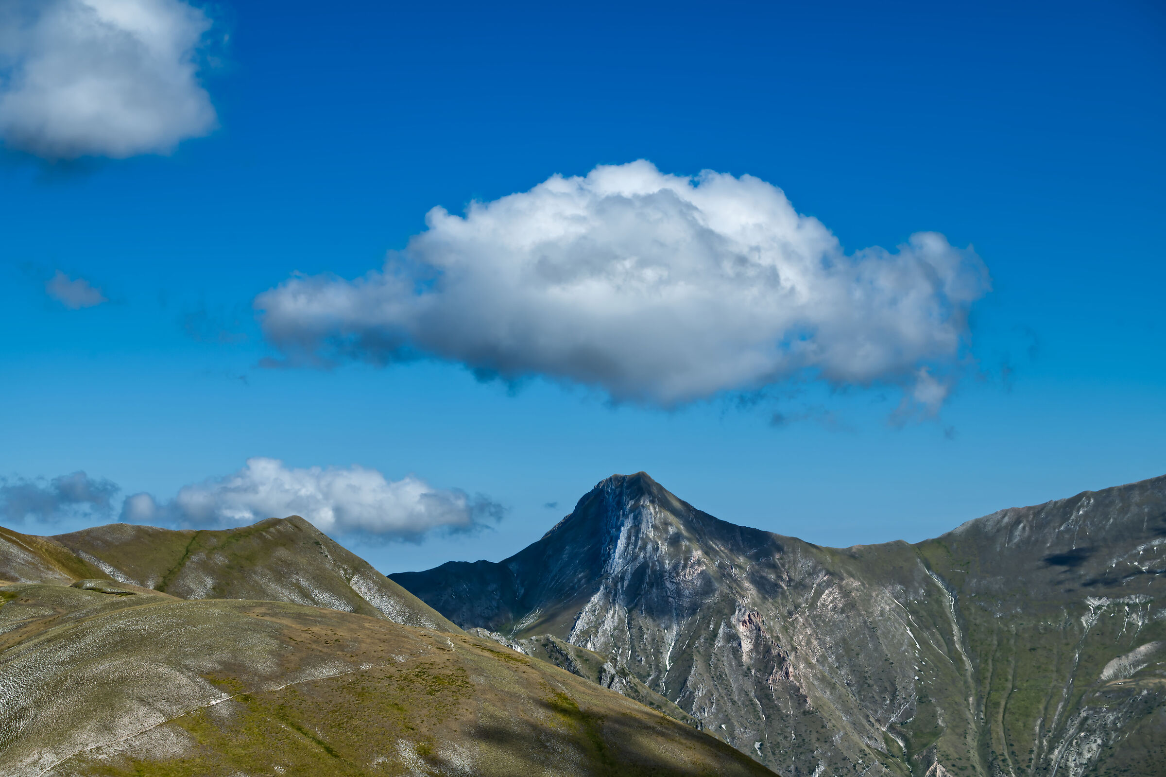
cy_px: 388
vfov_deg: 17.5
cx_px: 583
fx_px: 2526
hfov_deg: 26.0
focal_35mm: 78
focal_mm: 78
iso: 200
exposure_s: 1/800
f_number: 9
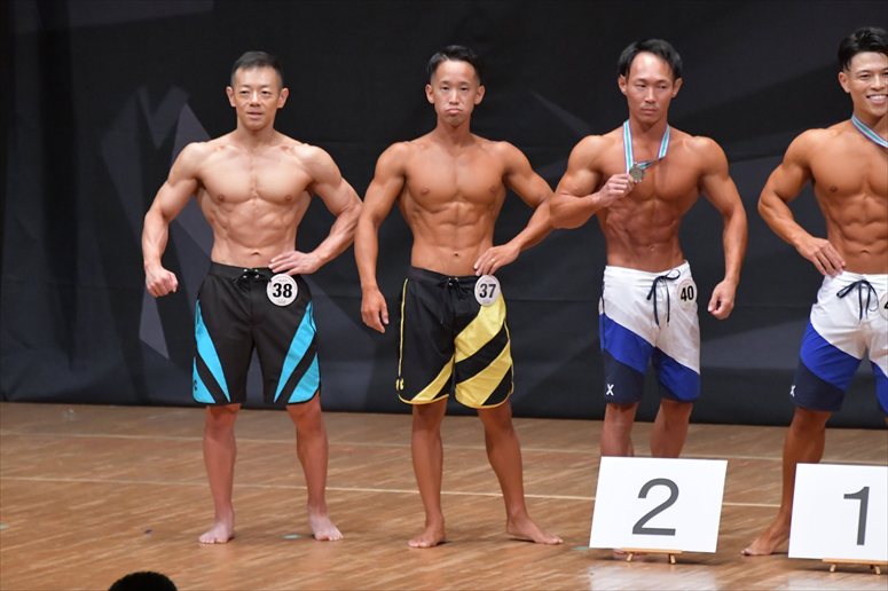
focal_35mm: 300
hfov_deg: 6.9
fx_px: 7396
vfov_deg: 4.6
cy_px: 296
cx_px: 444
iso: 6400
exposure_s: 1/400
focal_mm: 200
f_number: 5.6
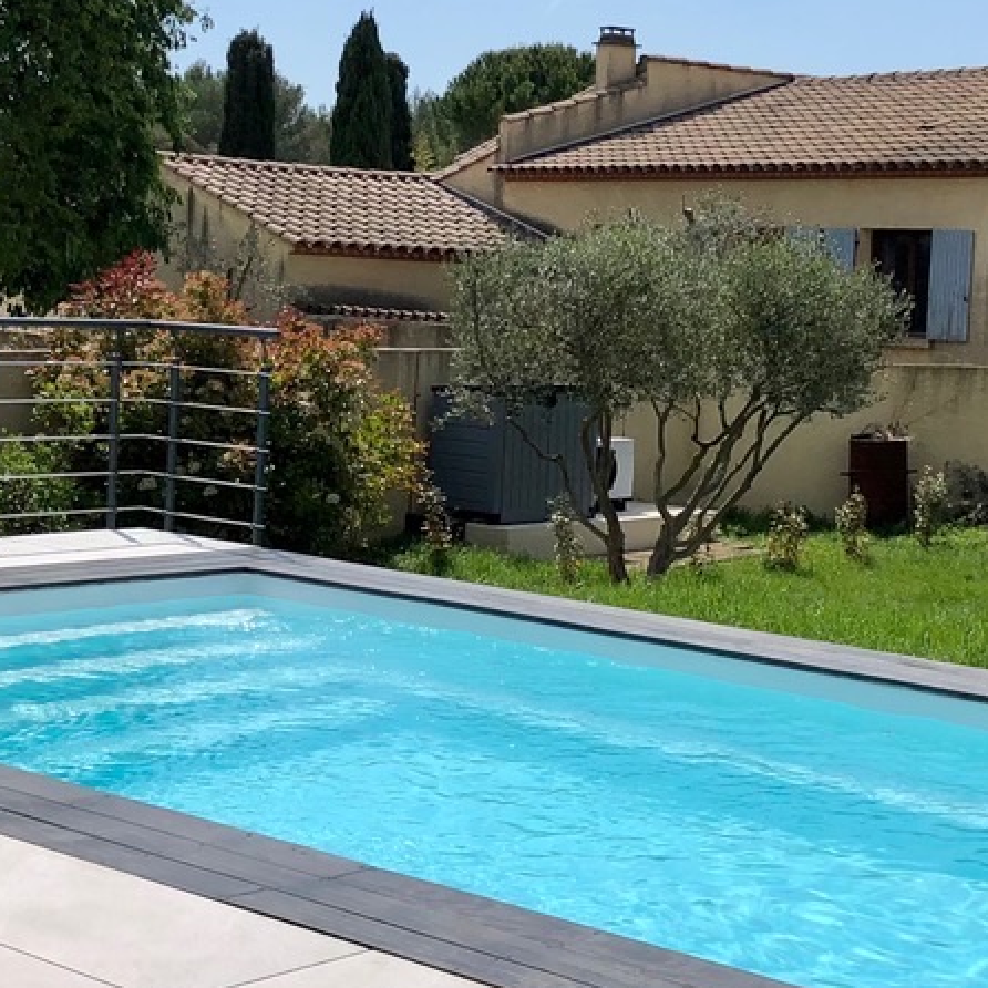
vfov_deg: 24.3
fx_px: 2293
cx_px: 576
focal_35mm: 71
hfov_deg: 24.3
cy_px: 419
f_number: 1.8
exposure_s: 1/3690
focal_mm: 4
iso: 25
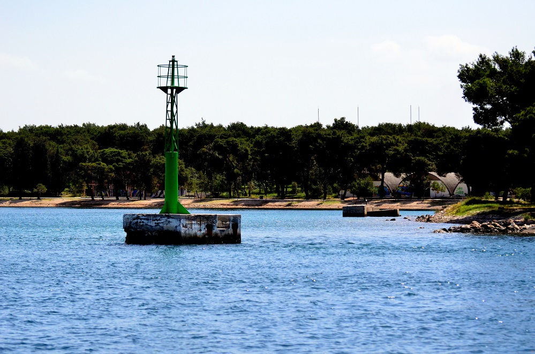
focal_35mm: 123
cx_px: 268
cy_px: 177
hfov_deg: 16.7
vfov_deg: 11.1
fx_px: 1824
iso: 1100
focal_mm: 82
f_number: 4.5
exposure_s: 1/8000
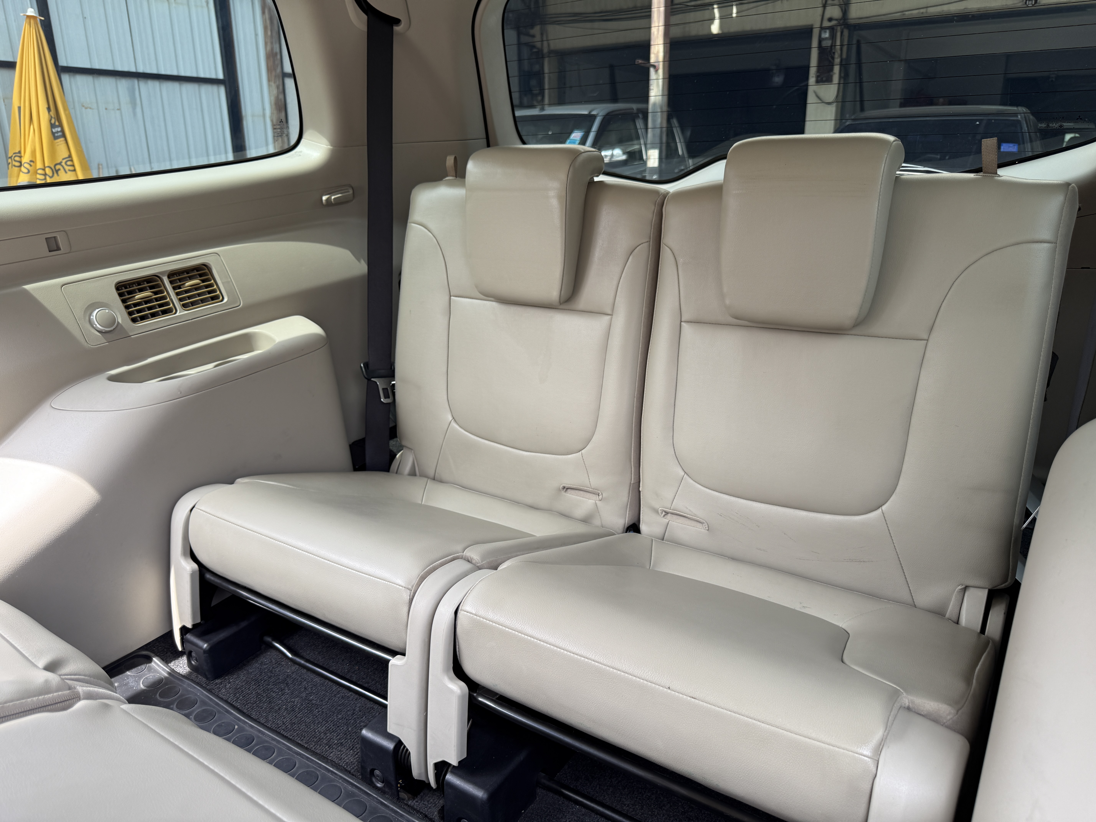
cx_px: 548
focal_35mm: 24
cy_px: 411
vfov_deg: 56.8
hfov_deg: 71.6
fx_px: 760
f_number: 1.78
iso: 64
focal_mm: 6.76
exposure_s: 1/155
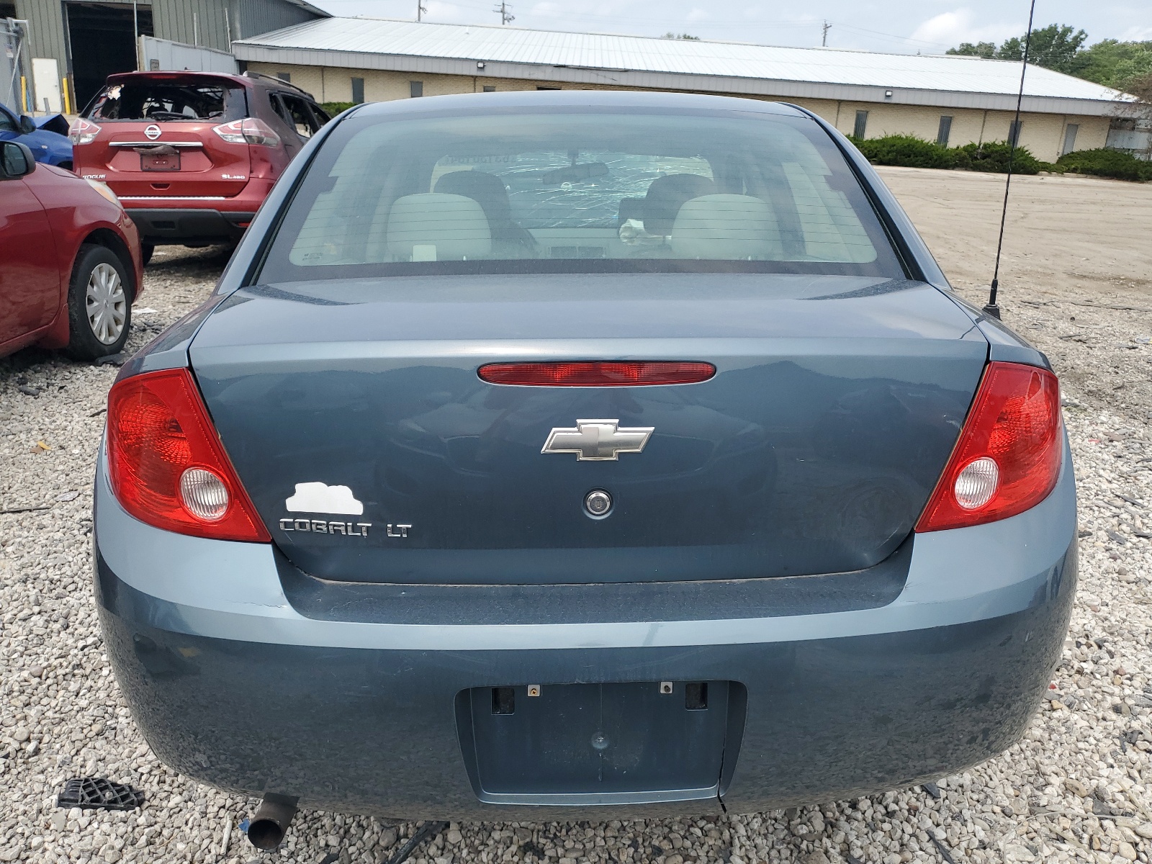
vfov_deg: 53.1
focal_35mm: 26
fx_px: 865
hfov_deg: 67.3
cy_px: 432
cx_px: 576
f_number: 1.5
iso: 50
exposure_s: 1/2500
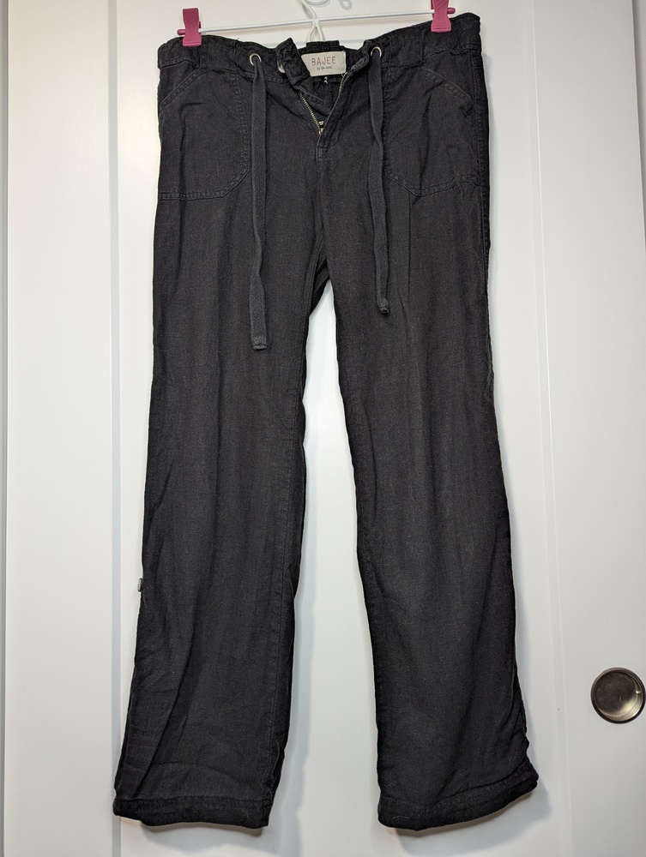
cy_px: 428
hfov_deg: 56.9
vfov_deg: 71.5
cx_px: 323
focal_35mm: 24
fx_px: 596
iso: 129
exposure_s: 1/23.8
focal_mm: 6.81
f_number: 1.85
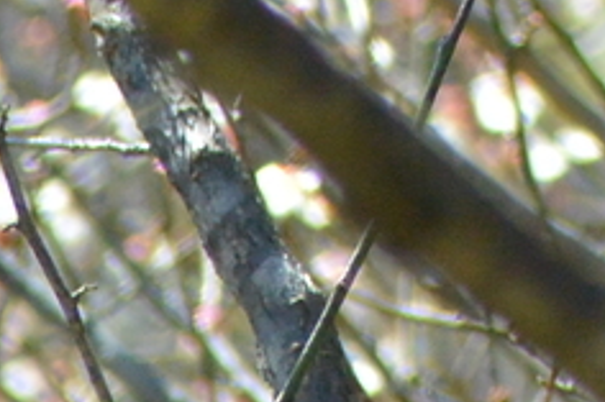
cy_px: -374
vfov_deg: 0.3
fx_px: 69205
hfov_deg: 0.5
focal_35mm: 4121
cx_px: 633
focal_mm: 300
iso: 400
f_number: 6.3
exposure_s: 1/500
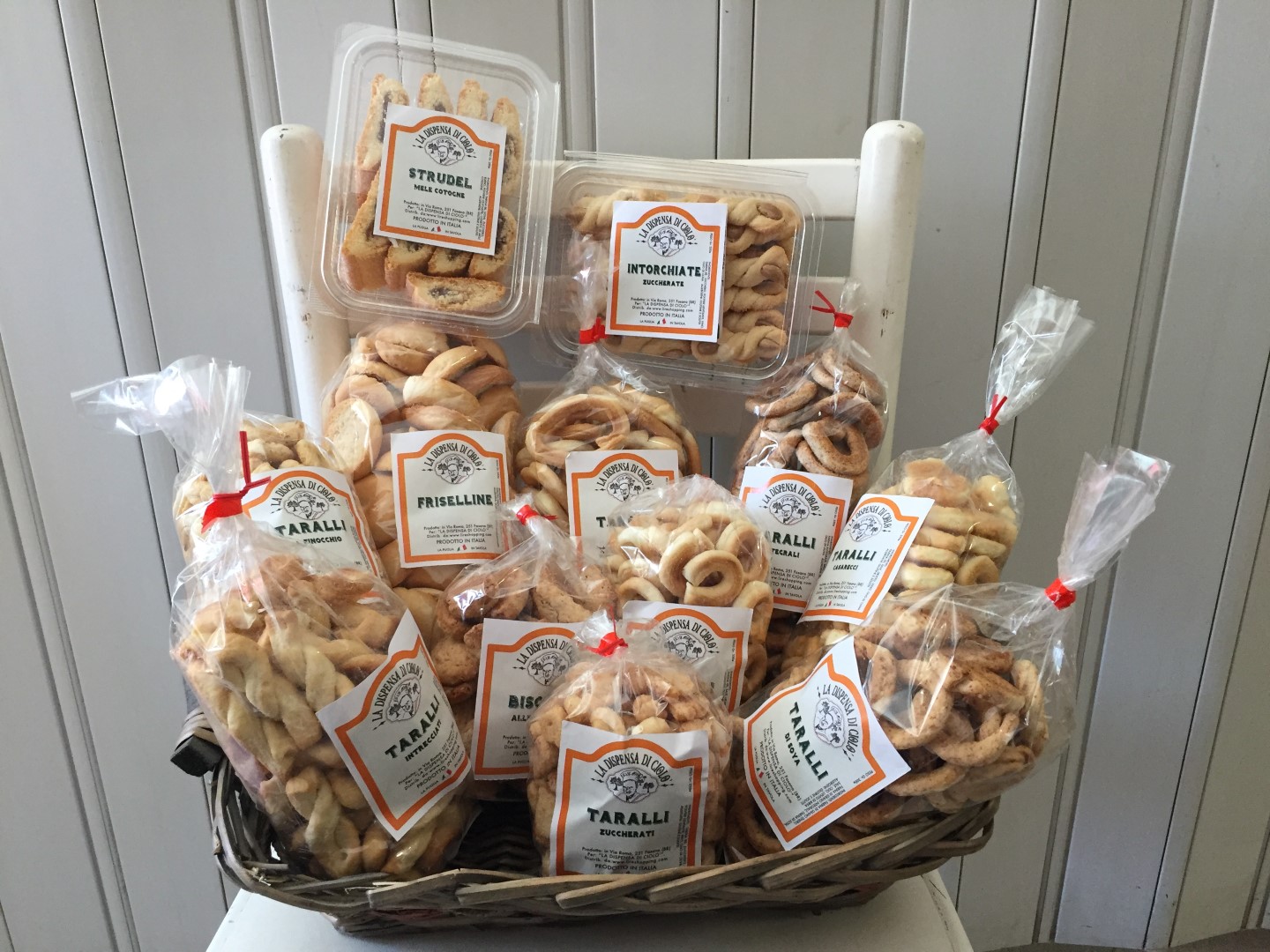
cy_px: 476
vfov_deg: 48.2
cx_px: 635
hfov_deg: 61.7
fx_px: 1064
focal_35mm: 29
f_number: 2.2
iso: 80
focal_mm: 4.15
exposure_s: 1/33
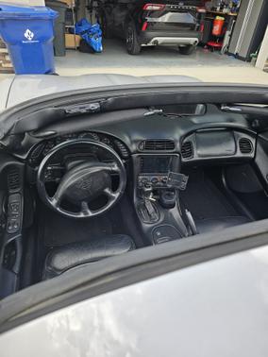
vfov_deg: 73.9
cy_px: 178
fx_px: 237
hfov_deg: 58.9
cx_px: 134
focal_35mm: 23
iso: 32
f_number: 1.7
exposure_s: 1/208
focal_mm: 6.3
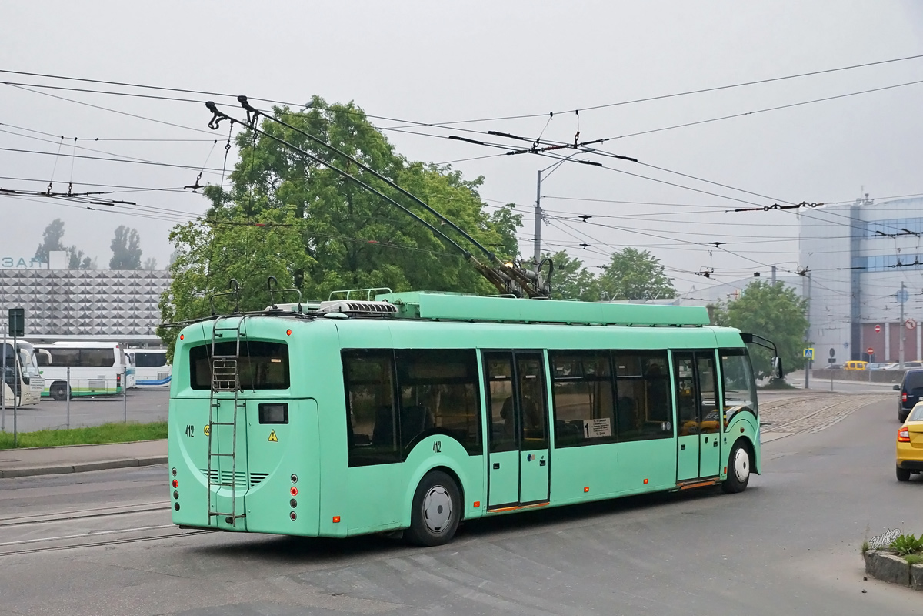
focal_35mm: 45
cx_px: 462
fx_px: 1154
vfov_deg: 29.9
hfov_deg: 43.6
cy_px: 308
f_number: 5.6
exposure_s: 1/500
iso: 800
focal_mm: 30
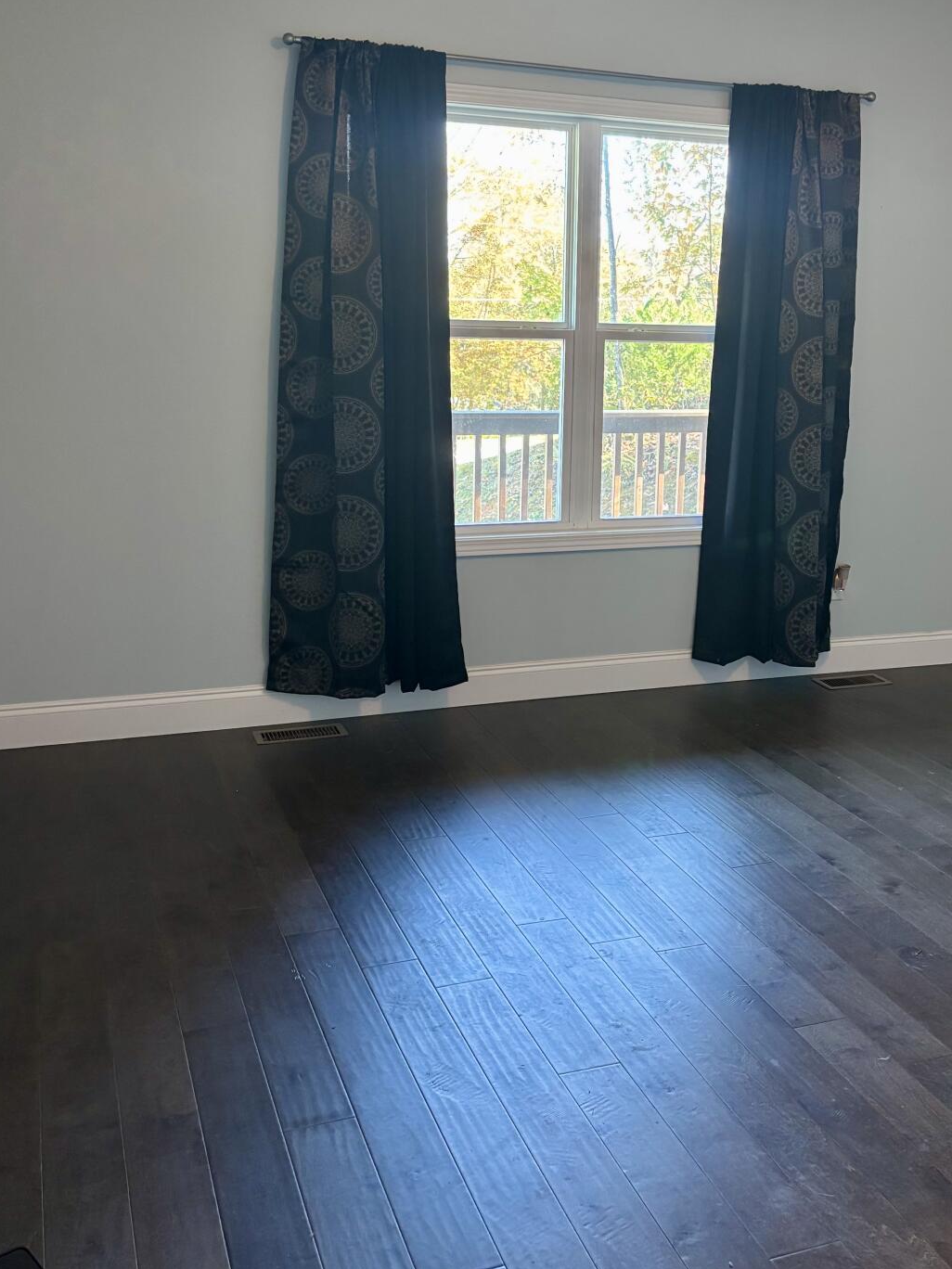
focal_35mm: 38
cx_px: 616
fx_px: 1393
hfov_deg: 37.4
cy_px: 494
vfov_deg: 48.6
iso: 250
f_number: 1.6
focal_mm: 5.96
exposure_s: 1/60
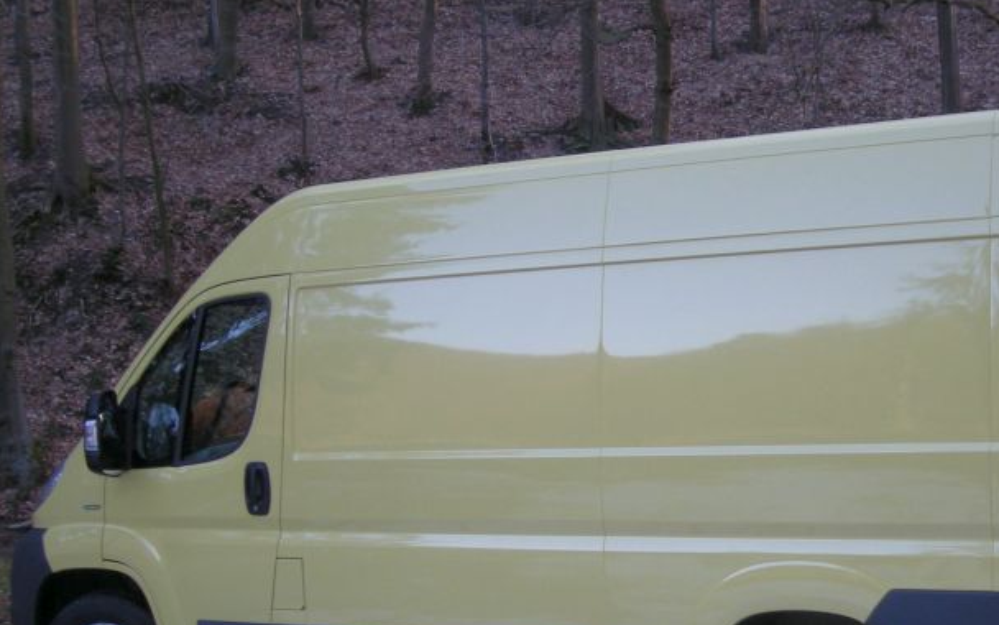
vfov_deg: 21.1
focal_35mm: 61
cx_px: 651
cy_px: 472
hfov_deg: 33.2
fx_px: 1661
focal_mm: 5.7
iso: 64
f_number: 2.8
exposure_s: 1/72.4
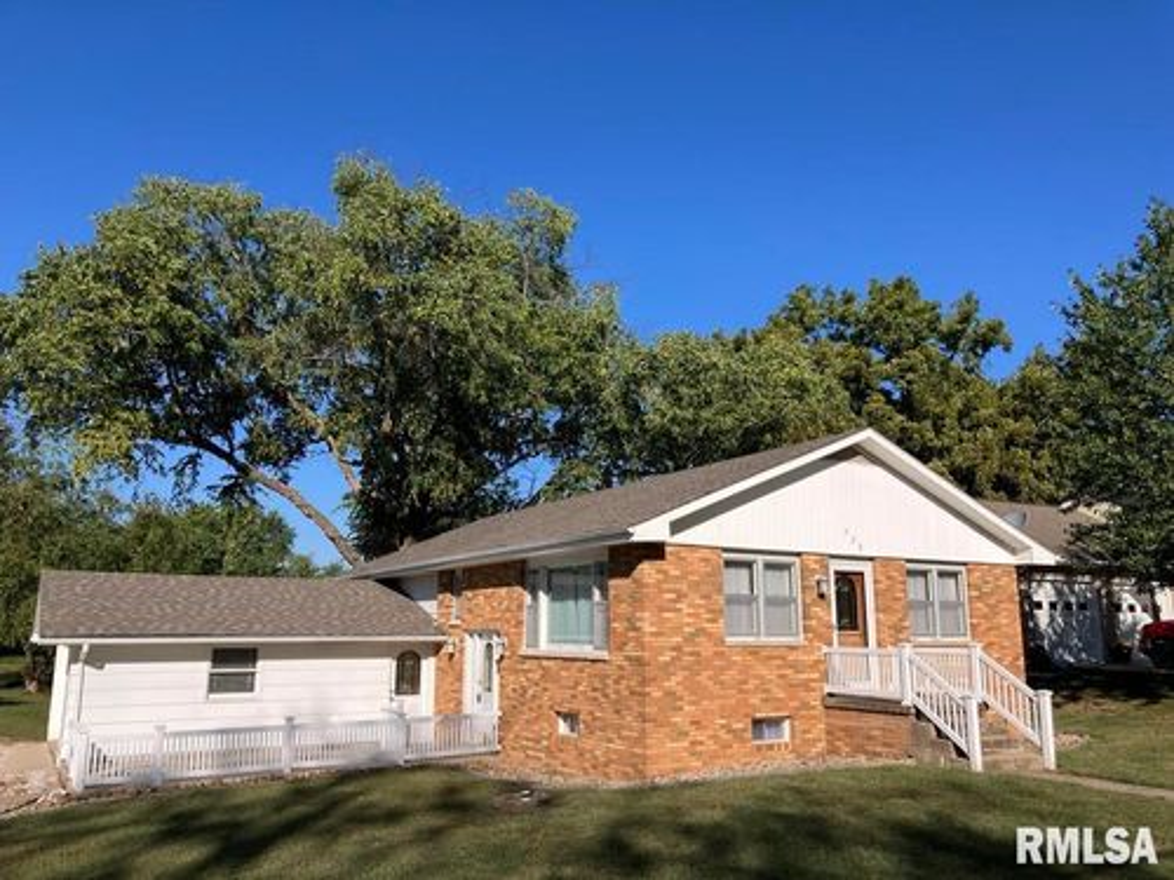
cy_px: 440
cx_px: 587
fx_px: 950
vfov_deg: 49.7
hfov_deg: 63.4
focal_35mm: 28
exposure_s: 1/2558
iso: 32
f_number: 1.8
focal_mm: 3.99
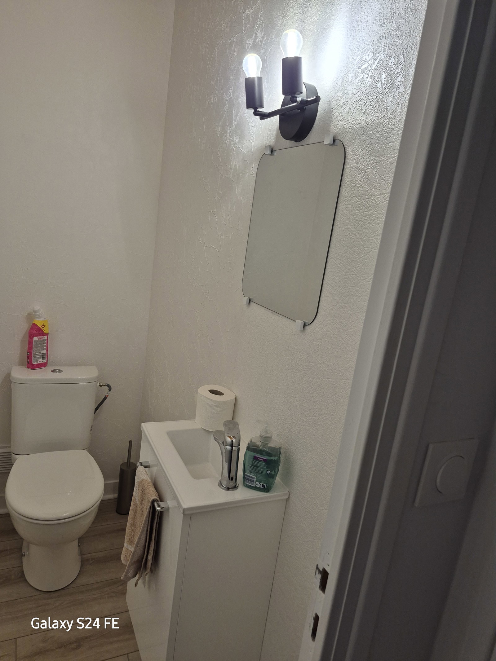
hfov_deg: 58.9
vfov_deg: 73.9
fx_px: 439
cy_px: 330
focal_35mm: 23
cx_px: 248
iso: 100
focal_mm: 5.4
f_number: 1.8
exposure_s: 1/180
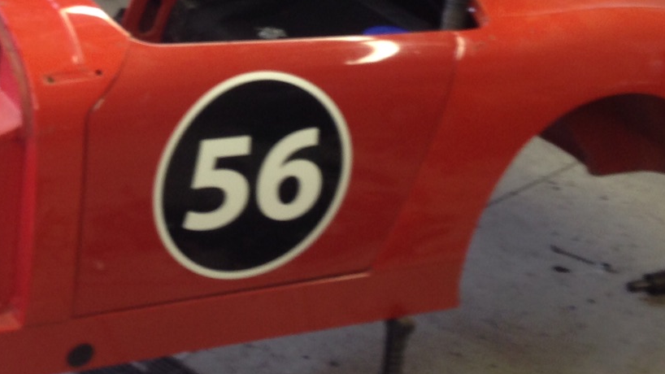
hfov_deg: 23.3
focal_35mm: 90
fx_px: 1587
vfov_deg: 12.9
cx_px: 121
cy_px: -143
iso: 50
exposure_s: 1/24
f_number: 2.4
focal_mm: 4.12
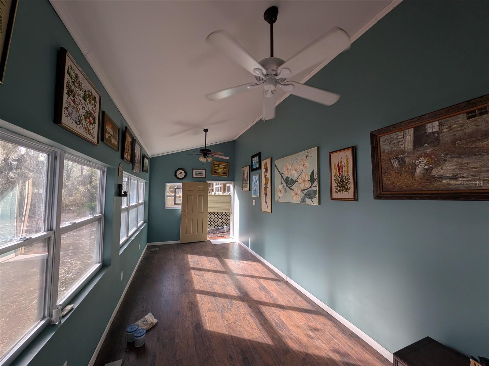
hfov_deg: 110.5
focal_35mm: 12
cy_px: 183
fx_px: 170
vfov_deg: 94.5
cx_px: 244
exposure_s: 1/188
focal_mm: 2.23
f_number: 1.95
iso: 38
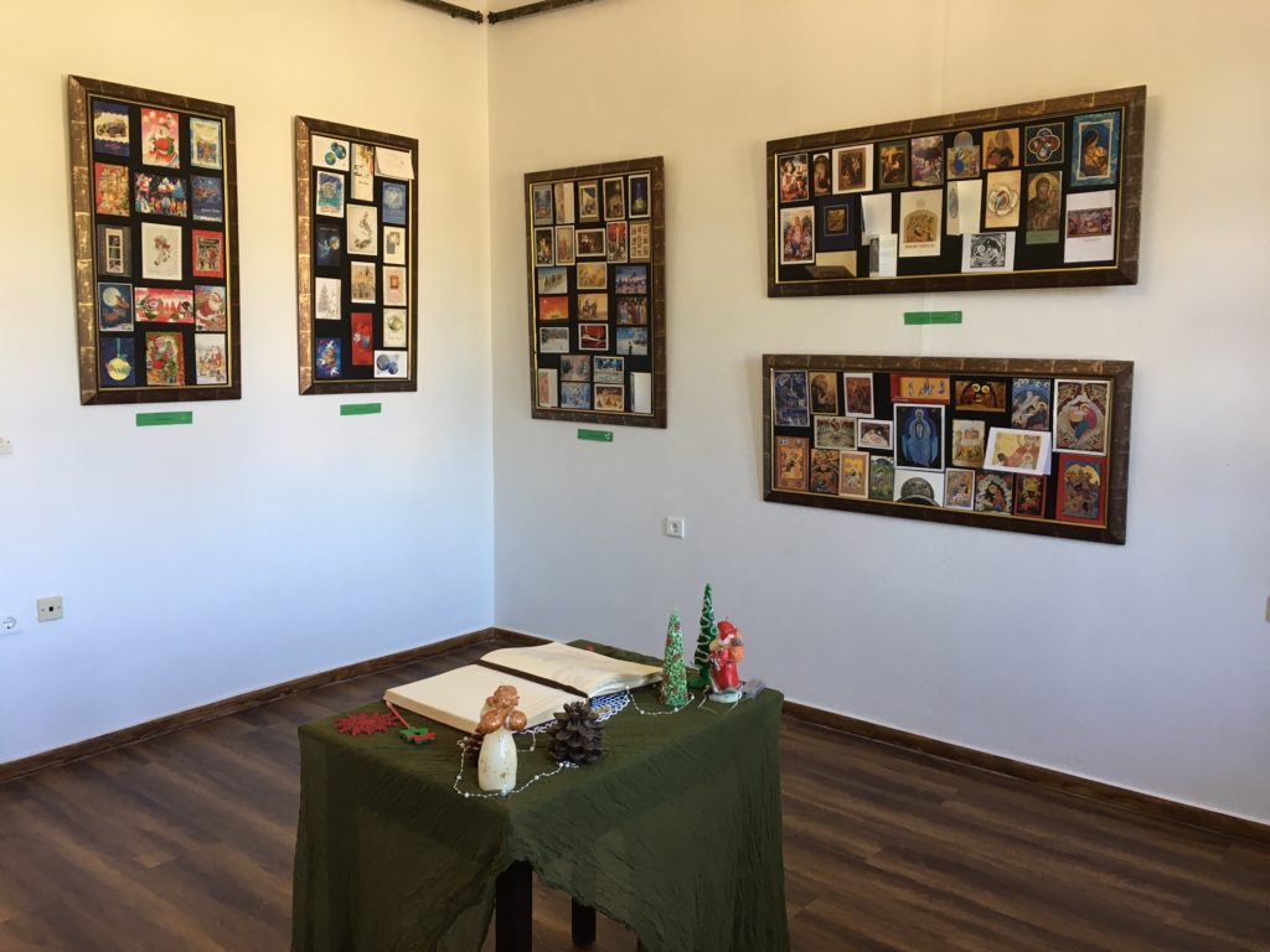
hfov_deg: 61.7
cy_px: 476
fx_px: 1064
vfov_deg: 48.2
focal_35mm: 29
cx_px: 635
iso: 80
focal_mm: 4.15
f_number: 2.2
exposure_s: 1/33
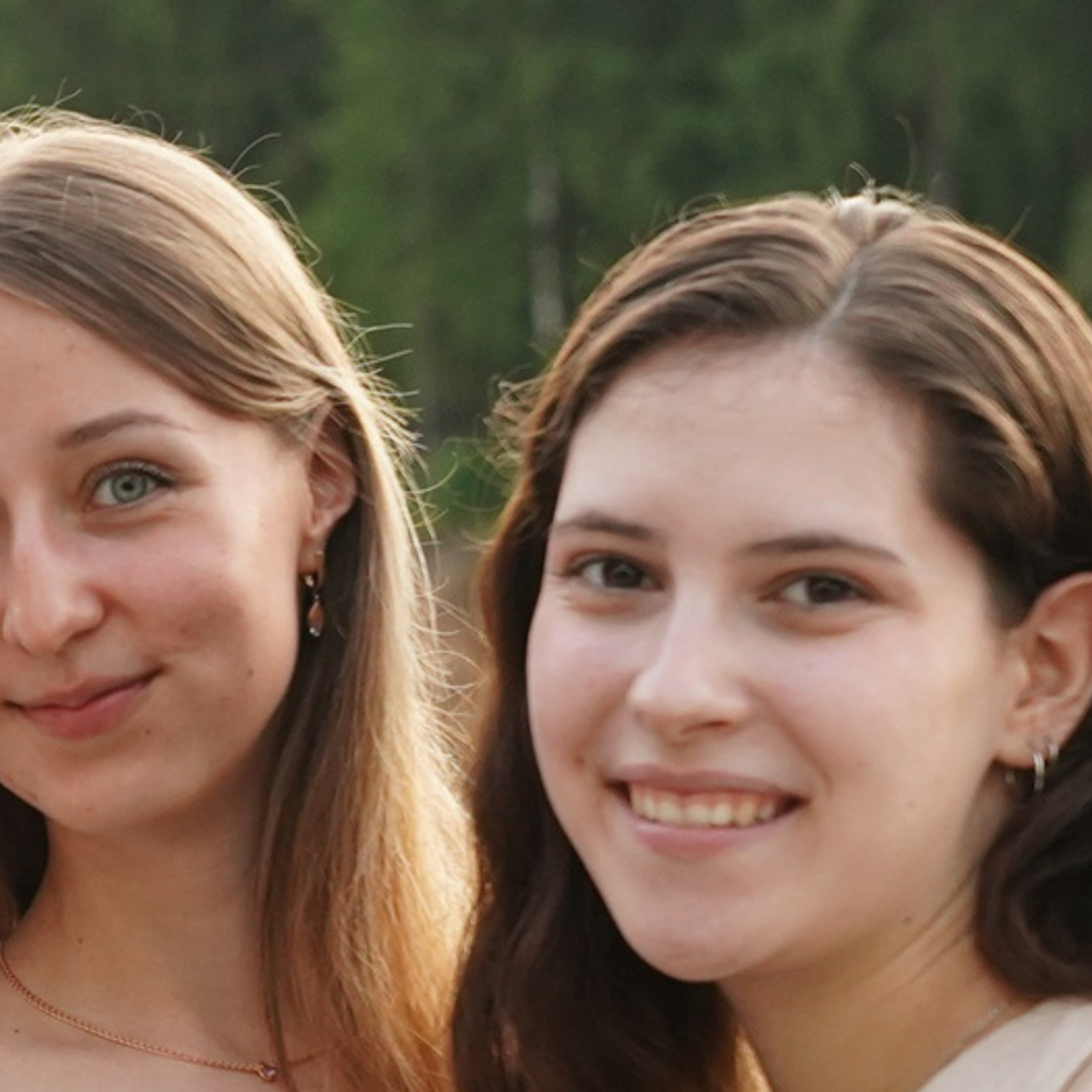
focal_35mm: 256
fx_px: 9137
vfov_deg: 6.8
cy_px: 983
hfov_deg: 6.7
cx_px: -661
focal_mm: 62
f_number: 4.5
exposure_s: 1/500
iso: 1250
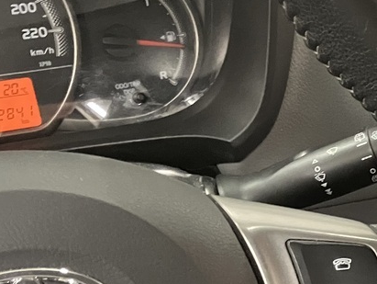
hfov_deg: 18.3
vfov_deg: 14.9
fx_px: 1068
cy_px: 283
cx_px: 524
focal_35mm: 98
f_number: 1.8
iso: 640
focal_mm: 3.99
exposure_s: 1/25
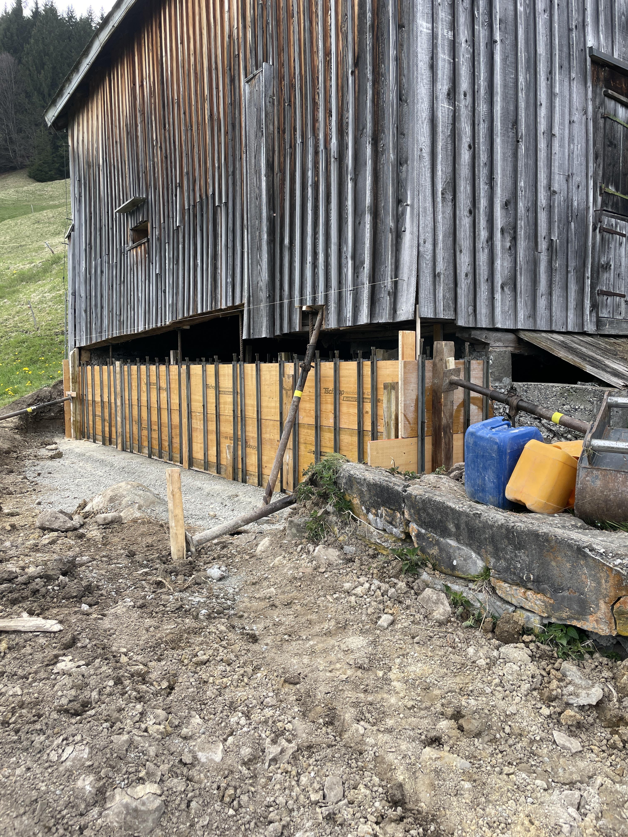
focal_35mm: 26
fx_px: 629
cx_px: 314
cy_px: 418
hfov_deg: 53.1
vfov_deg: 67.3
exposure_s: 1/759
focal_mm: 4.2
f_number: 1.6
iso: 32
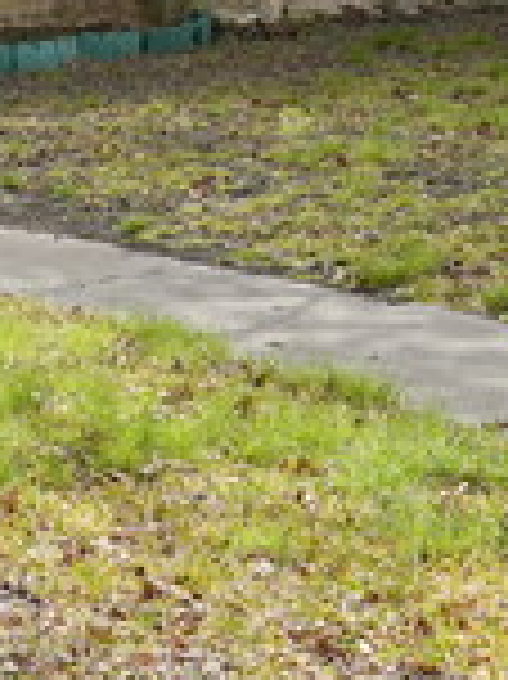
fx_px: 2880
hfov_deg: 10.0
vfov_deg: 13.1
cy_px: -164
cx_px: 63
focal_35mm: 147
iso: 100
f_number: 5
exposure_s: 1/250
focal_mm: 24
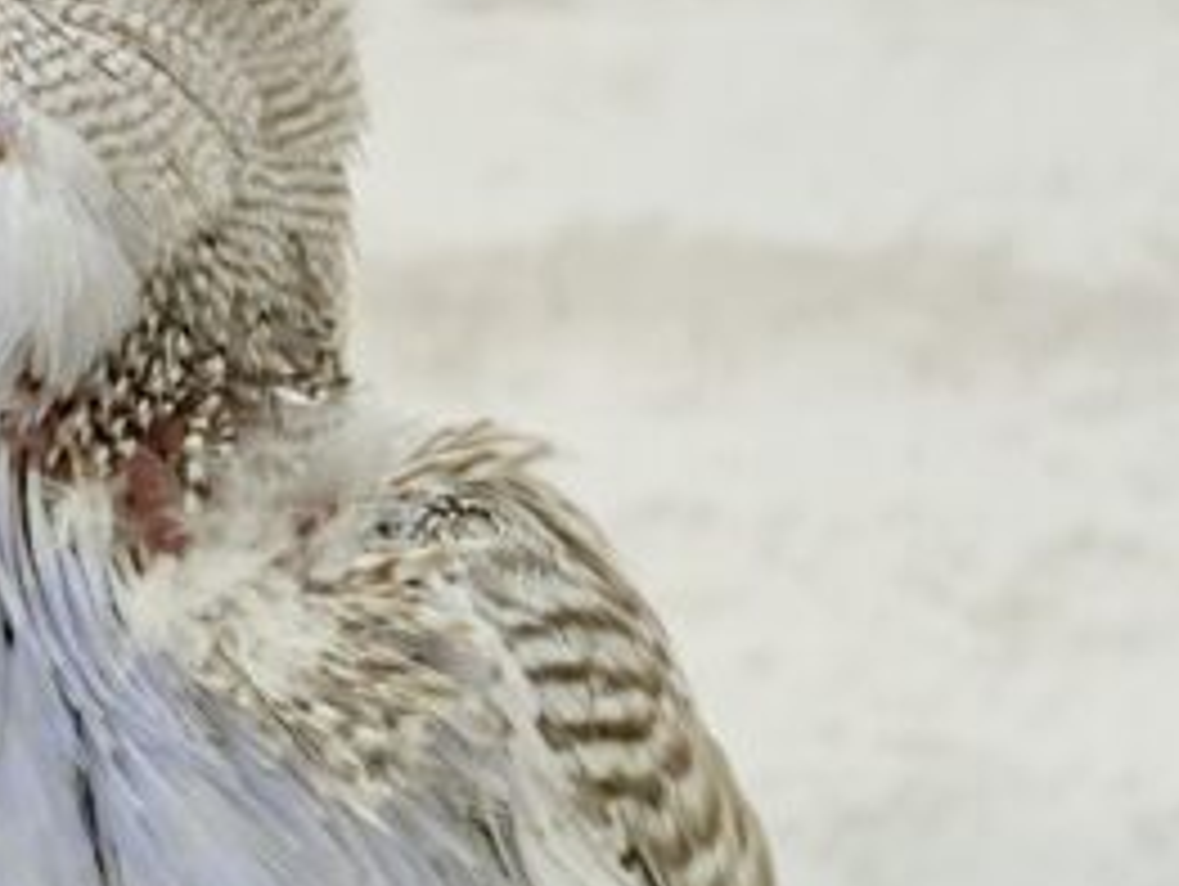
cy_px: 621
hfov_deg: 15.4
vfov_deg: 11.7
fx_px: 4330
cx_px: 184
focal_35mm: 127
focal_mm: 5.96
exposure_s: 1/100
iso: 80
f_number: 1.6
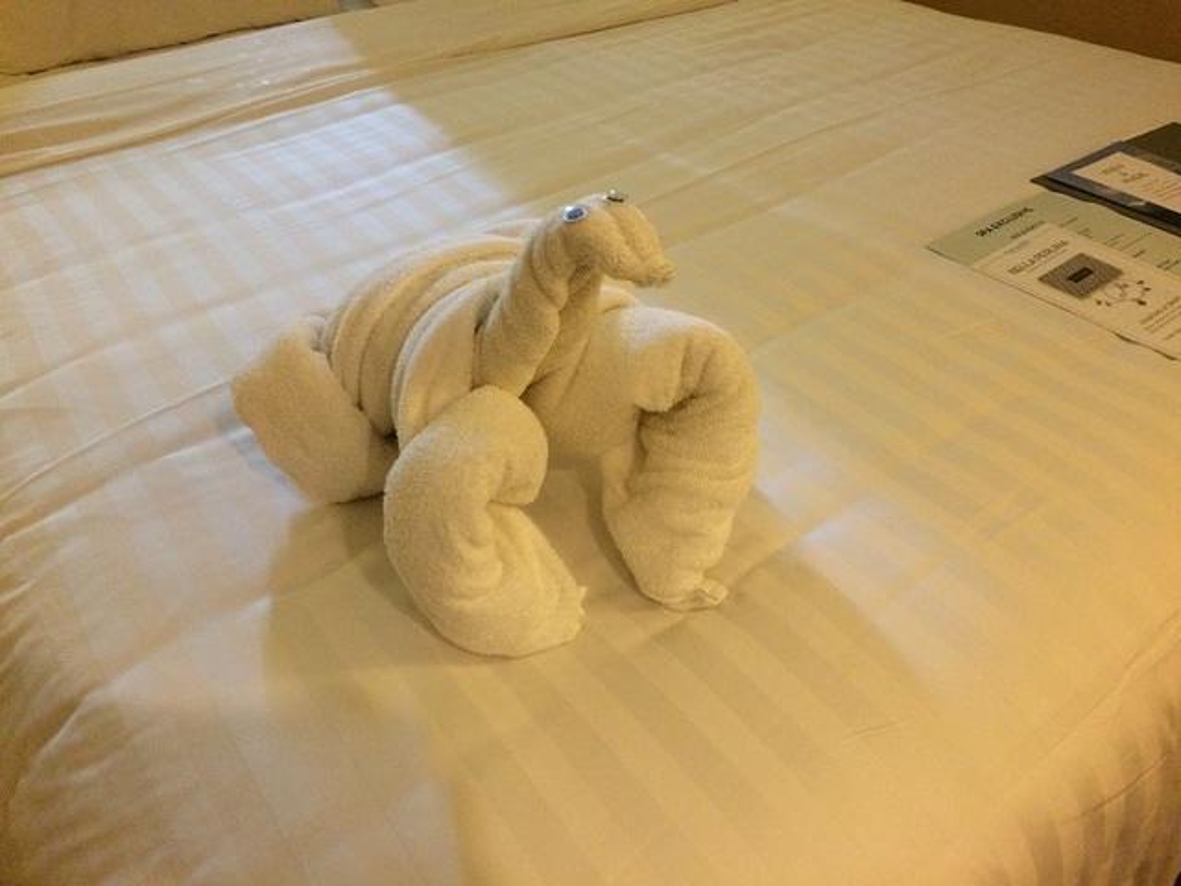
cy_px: 443
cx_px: 590
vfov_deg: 48.2
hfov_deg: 61.7
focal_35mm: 29
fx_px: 989
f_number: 2.2
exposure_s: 1/15
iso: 320
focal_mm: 4.15
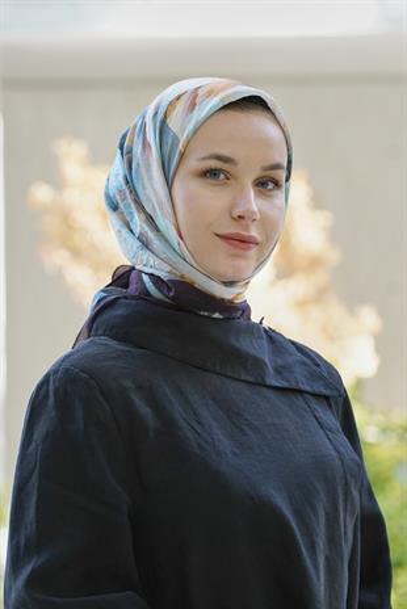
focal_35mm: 135
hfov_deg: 10.2
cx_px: 204
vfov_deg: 15.2
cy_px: 304
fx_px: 2286
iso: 500
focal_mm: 135
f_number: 5.6
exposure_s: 1/125
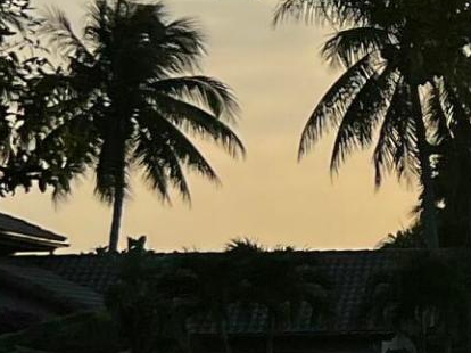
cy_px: 276
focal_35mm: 181
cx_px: 1595
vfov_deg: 8.2
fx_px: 2461
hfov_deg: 8.4
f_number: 1.5
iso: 50
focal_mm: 5.7
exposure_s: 1/4444
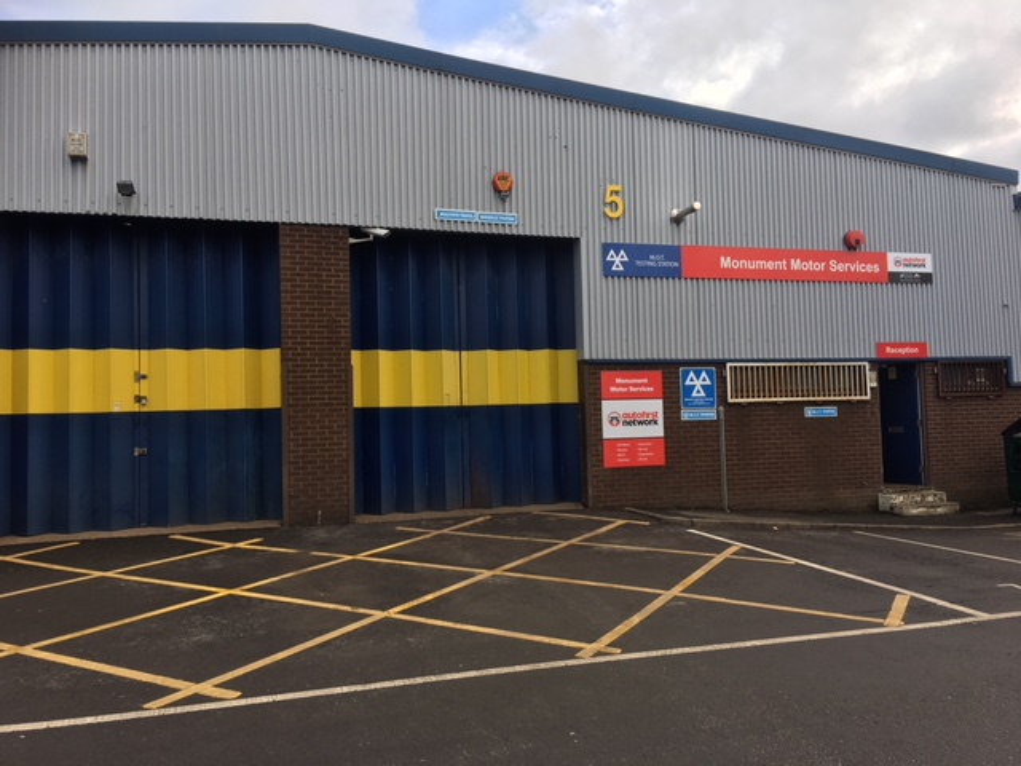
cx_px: 510
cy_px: 383
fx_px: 855
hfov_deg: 61.7
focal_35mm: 29
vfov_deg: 48.2
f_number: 2.2
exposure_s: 1/354
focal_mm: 4.15
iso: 25
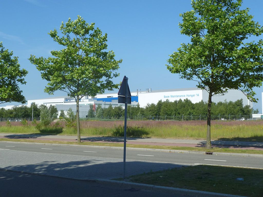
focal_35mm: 52
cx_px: 132
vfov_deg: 28.0
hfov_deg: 36.8
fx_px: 395
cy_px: 98
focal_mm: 8.5
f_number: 4.5
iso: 80
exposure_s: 1/500
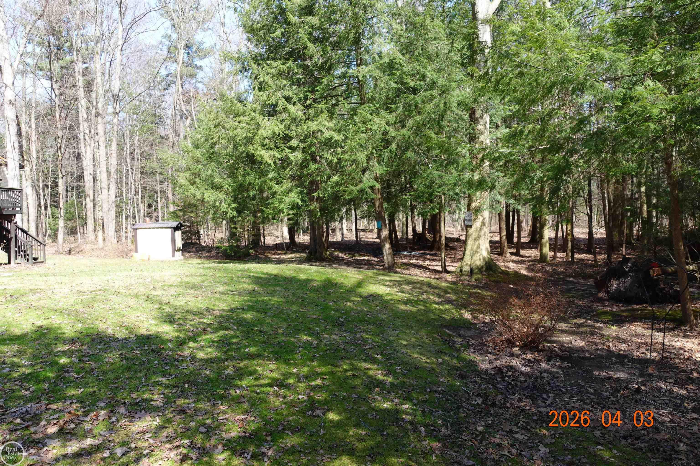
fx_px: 467
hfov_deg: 73.7
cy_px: 233
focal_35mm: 24
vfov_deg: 53.1
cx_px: 350
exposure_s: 1/200
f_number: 4
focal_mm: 9.4
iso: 125
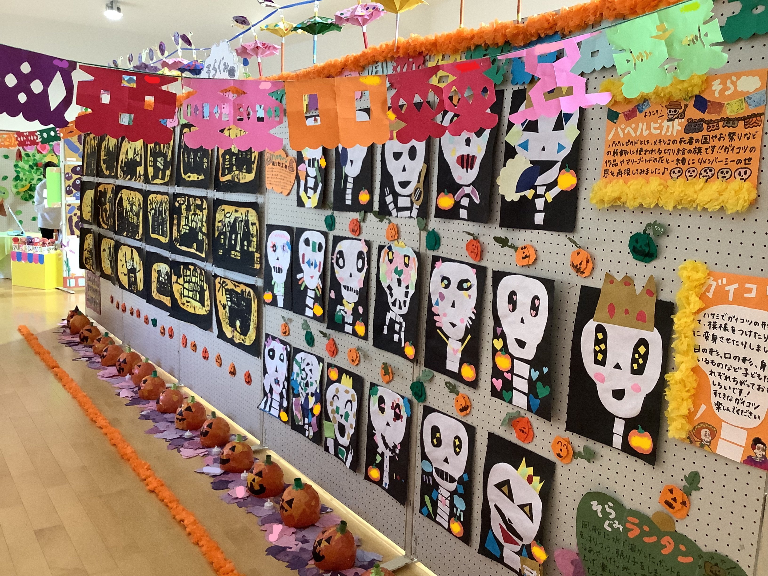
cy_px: 288
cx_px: 384
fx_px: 688
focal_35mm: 31
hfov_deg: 58.4
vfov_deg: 45.4
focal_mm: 3.3
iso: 160
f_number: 2.4
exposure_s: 1/60
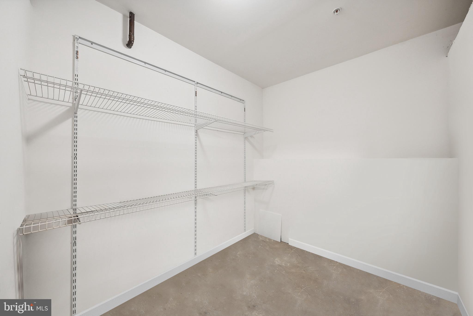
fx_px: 171
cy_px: 158
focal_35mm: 13
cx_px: 236
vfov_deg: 85.5
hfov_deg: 108.3
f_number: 7.1
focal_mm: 13
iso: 640
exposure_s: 1/10
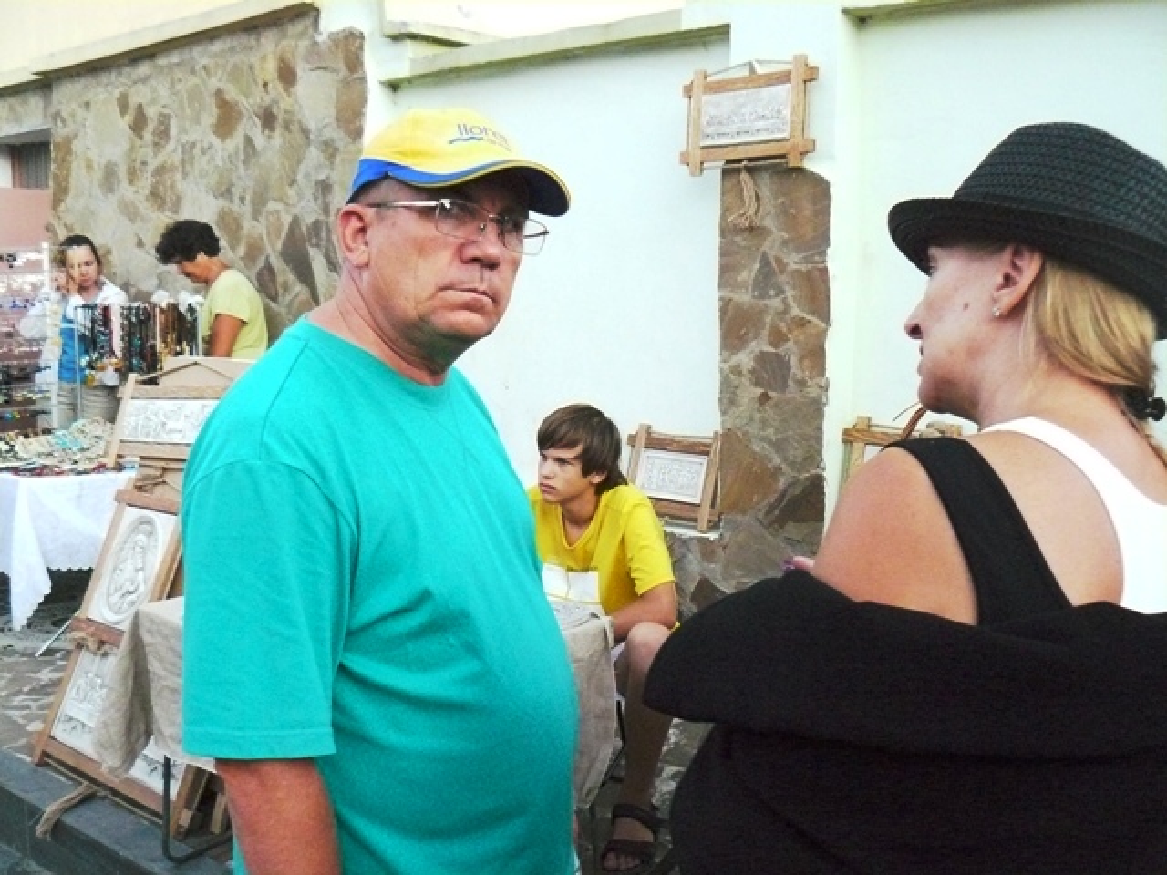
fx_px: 1214
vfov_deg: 39.7
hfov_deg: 51.4
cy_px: 438
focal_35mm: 36
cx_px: 584
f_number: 2.8
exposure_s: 1/125
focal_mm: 6
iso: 800
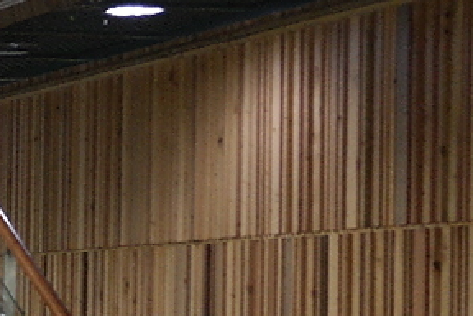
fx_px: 2365
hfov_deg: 9.7
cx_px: -783
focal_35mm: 180
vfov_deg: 7.6
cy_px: 252
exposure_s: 1/40
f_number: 3.5
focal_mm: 20
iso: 400
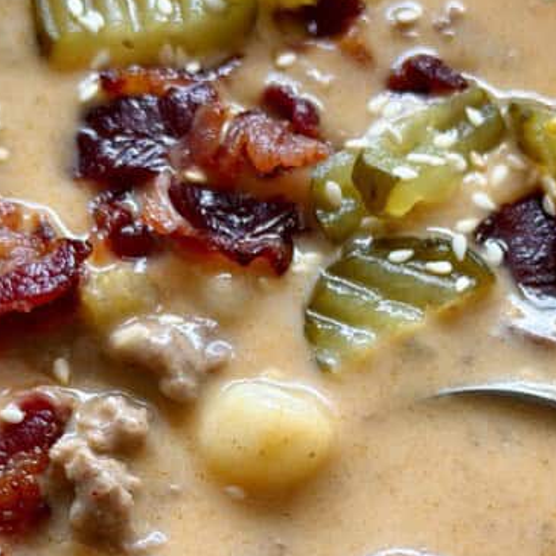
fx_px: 2053
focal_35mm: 113
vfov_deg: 15.2
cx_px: 335
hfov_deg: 15.4
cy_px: 552
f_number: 1.8
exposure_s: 1/69
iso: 100
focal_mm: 6.8
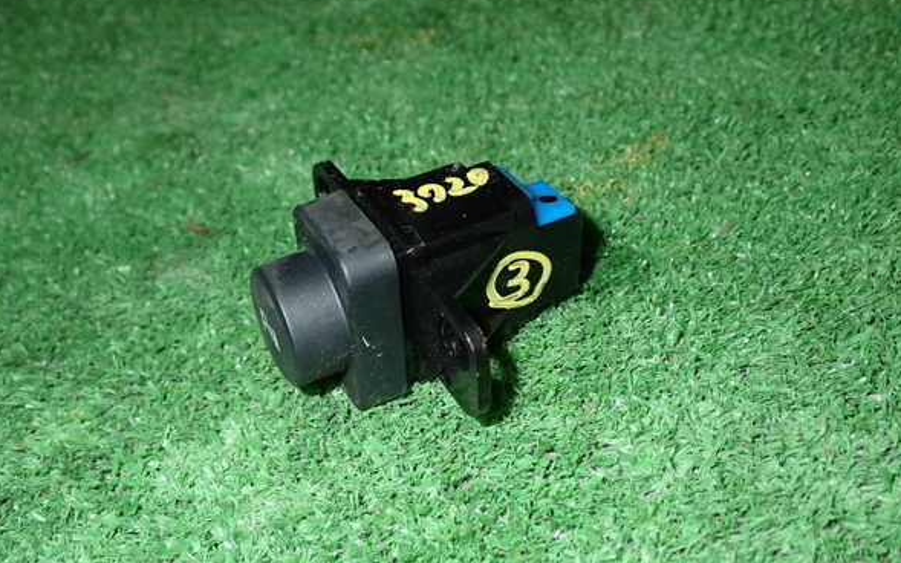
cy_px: 272
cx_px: 450
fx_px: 1007
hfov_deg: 48.2
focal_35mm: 41
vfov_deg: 31.2
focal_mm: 6.83
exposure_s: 1/40
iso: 320
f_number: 8
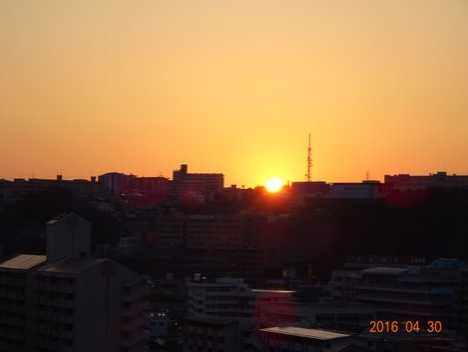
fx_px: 1812
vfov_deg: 11.1
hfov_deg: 14.7
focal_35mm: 134
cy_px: 179
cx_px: 234
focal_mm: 22.38
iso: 80
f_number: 5.6
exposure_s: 1/200
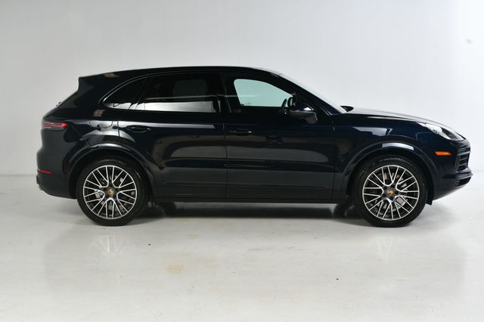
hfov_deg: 48.5
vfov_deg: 33.4
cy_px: 161
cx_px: 242
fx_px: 537
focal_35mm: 40
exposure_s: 1/160
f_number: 11
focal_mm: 27
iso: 100
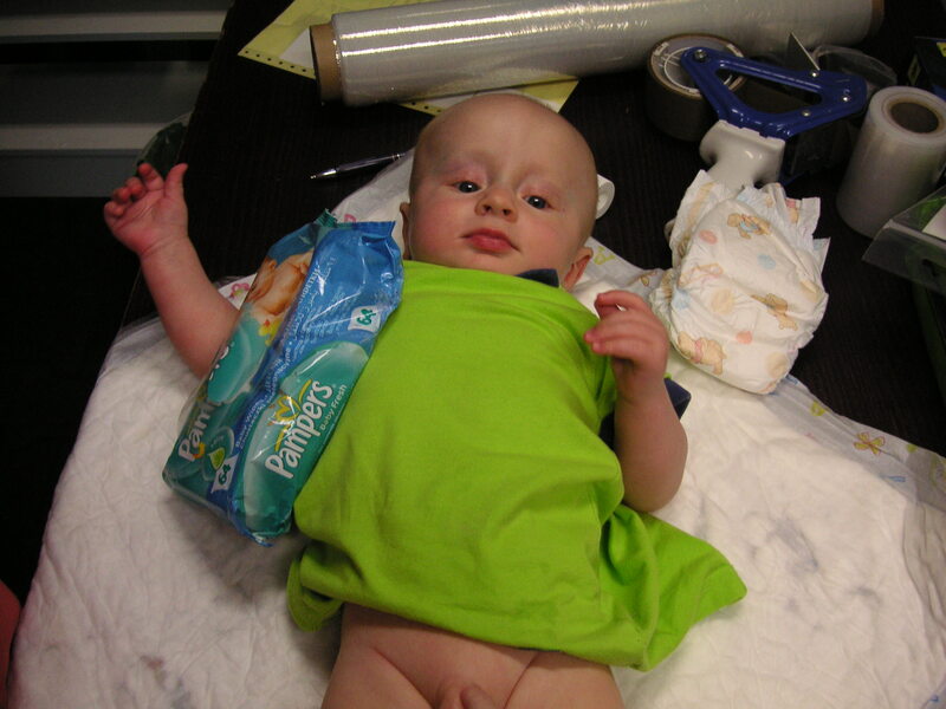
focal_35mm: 37
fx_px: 1011
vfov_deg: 38.7
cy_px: 354
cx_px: 473
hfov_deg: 50.1
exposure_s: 1/45
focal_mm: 6.1
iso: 80
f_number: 2.8
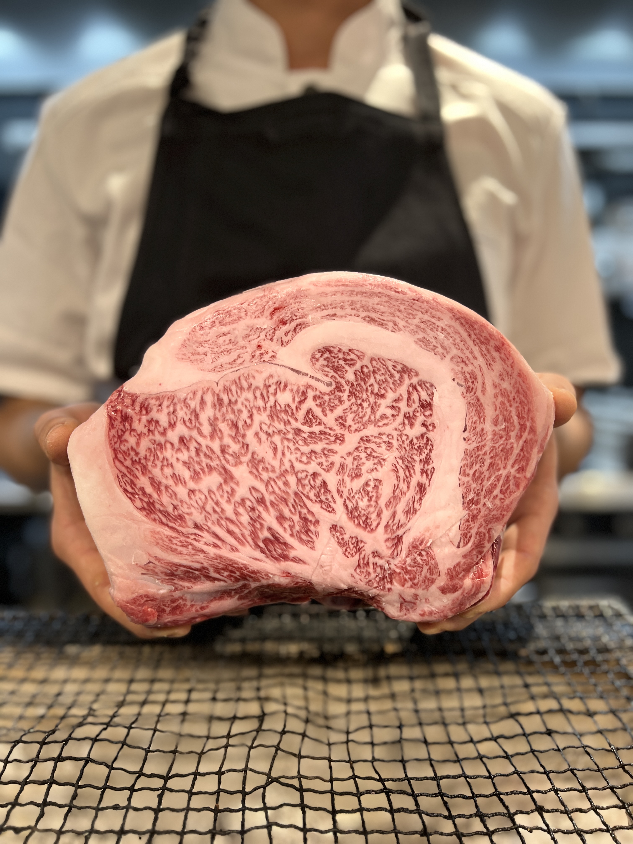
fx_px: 634
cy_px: 422
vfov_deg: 67.3
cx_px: 316
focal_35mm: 26
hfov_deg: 53.1
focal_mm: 5.7
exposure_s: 1/50
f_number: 1.5
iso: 160
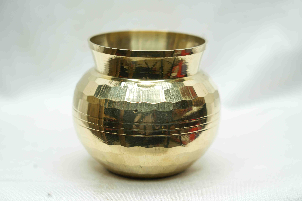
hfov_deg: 19.5
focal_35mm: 105
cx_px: 151
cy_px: 100
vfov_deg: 13.0
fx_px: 881
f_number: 5.6
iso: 400
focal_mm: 105
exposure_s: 1/80
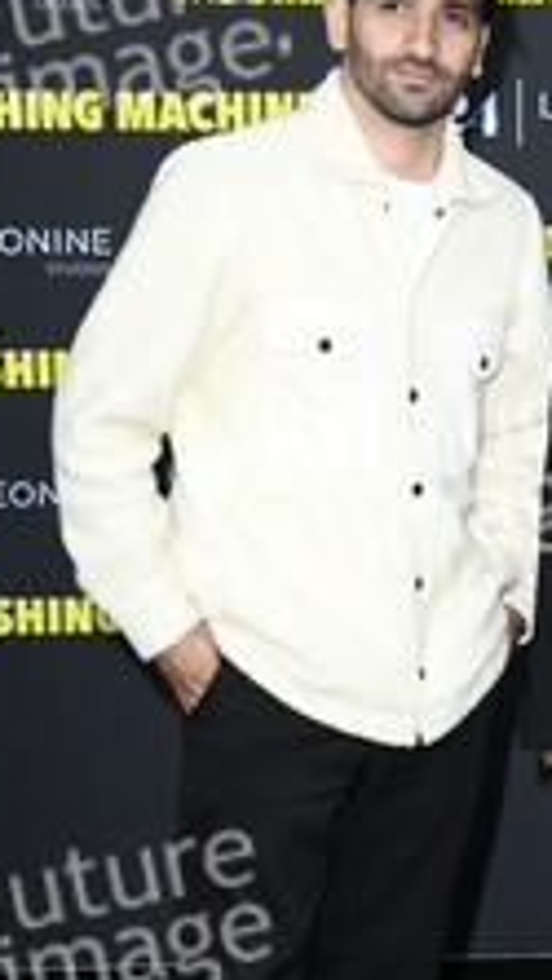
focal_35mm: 117
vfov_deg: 18.2
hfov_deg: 10.3
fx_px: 3042
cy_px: 715
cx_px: 526
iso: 800
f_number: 5.6
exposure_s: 1/250
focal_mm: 62
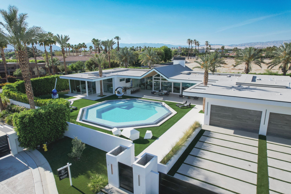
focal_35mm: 22
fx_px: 178
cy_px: 97
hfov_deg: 78.6
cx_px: 146
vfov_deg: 57.2
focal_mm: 8.38
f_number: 2.8
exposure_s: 1/1500
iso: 100
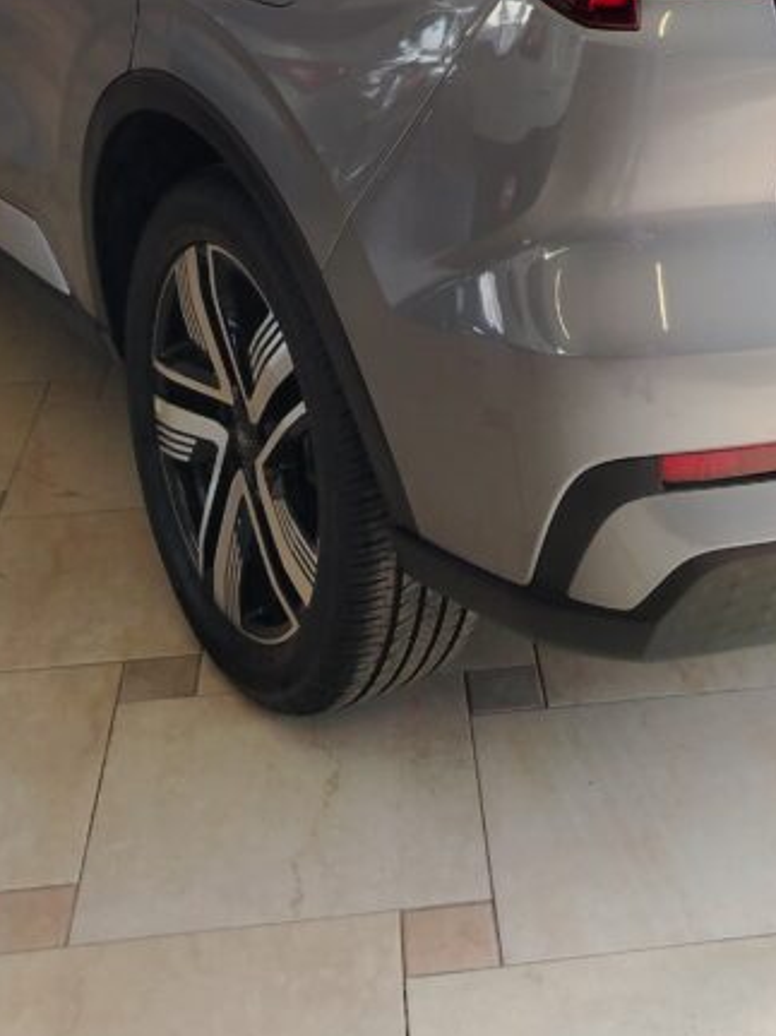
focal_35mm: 57
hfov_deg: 25.2
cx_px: 627
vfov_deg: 31.7
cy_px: 48
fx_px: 1705
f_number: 1.75
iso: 275
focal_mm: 5.25
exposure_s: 1/100
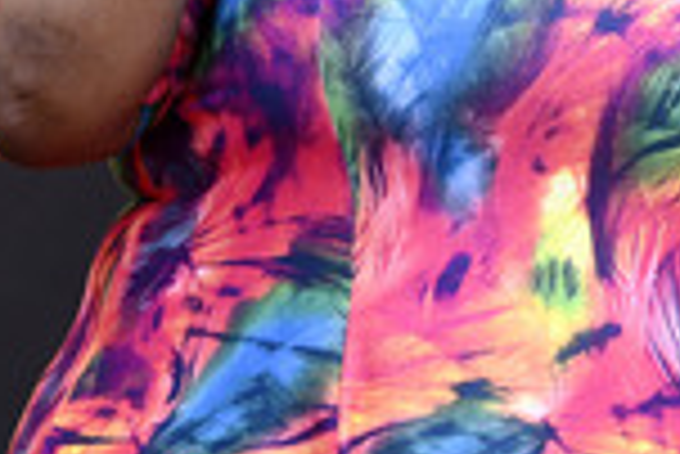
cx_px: 484
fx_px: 11287
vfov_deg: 2.3
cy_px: -135
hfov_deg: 3.5
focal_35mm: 597
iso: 800
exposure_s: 1/200
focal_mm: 200
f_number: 7.1
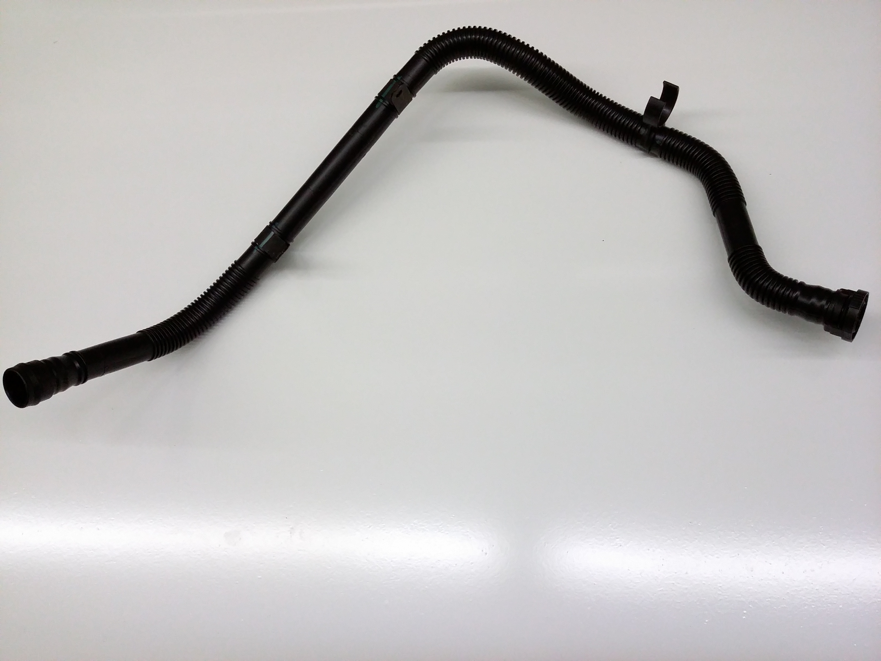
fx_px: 814
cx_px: 440
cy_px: 330
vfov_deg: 44.2
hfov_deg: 56.8
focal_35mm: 32
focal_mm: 3.4
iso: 200
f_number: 2.4
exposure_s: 1/30
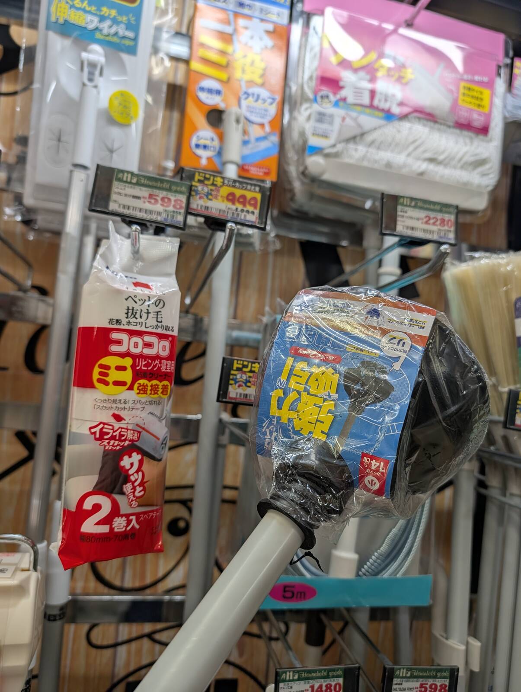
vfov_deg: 71.5
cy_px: 346
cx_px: 260
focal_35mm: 24
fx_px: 480
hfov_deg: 56.9
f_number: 1.68
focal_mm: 6.9
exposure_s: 1/197
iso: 44
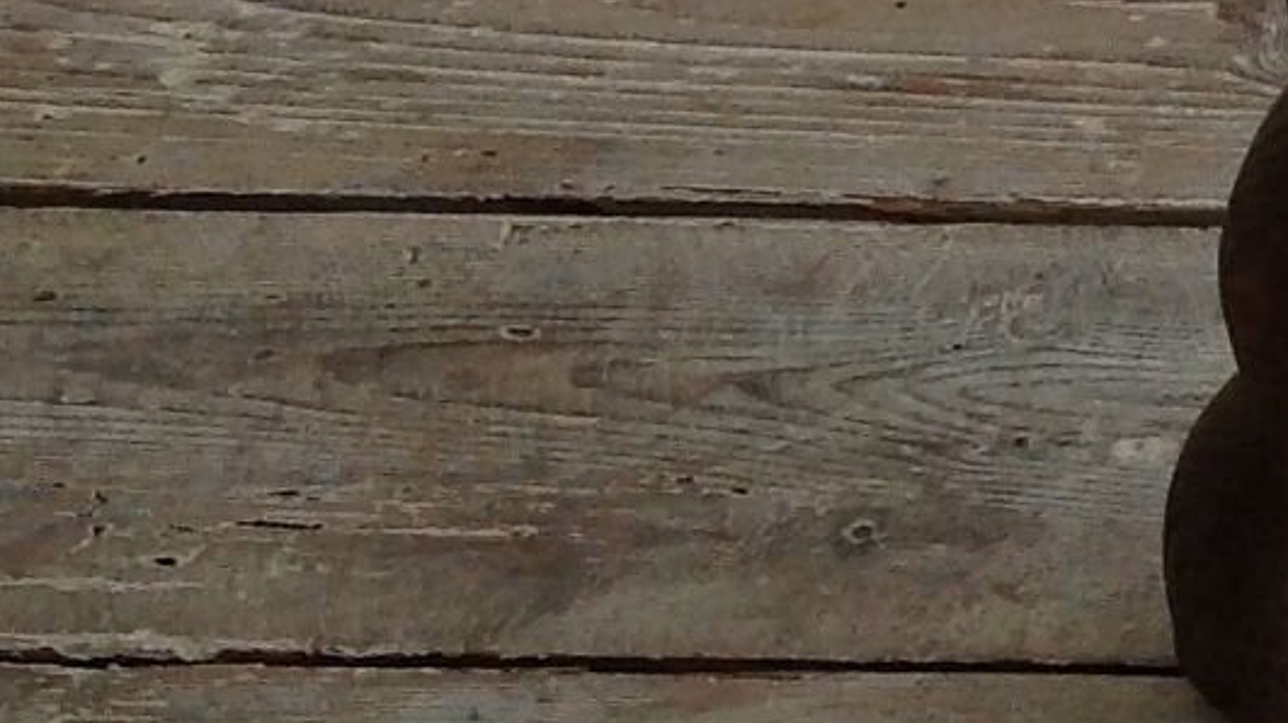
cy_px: 109
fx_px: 6349
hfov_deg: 10.5
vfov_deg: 6.5
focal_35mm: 186
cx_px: 2692
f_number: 2.4
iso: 64
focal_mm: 4.28
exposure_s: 1/30
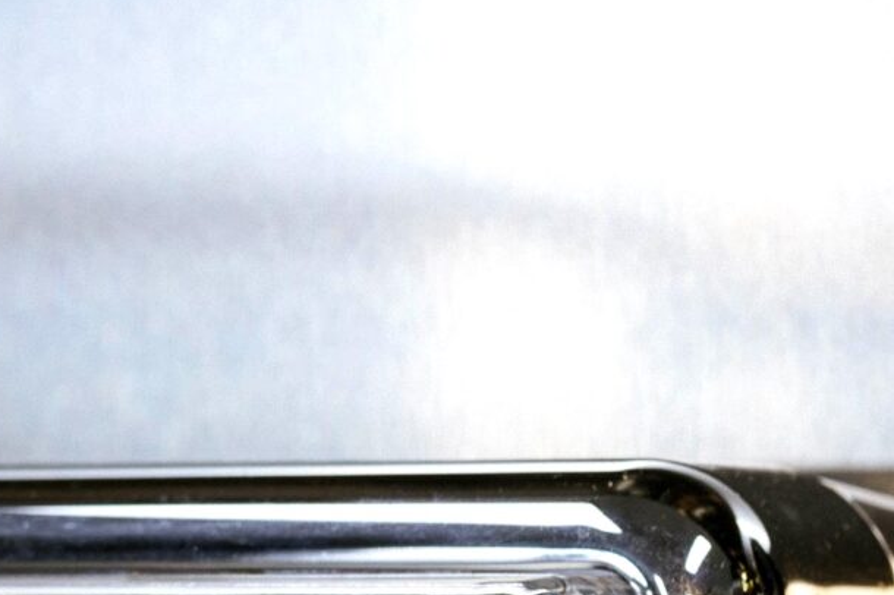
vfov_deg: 6.5
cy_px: 773
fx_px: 5212
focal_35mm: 210
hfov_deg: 9.4
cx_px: 1527
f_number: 5.6
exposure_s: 1/25
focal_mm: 50
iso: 640
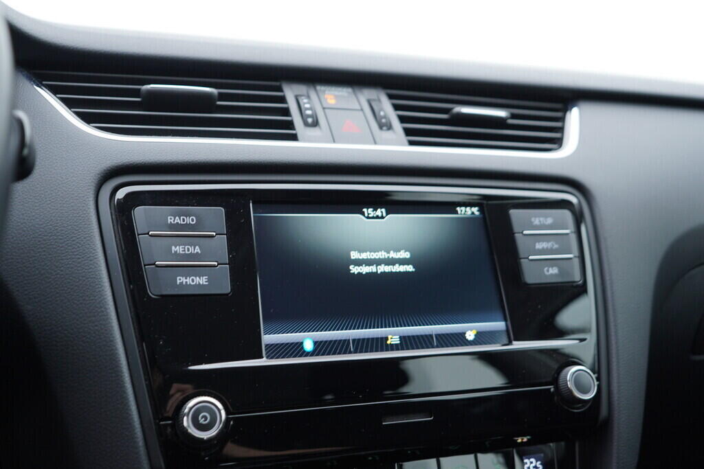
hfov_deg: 53.1
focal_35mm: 36
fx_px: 704
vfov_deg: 36.9
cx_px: 352
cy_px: 234
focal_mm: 24
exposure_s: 1/40
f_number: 2.8
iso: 160
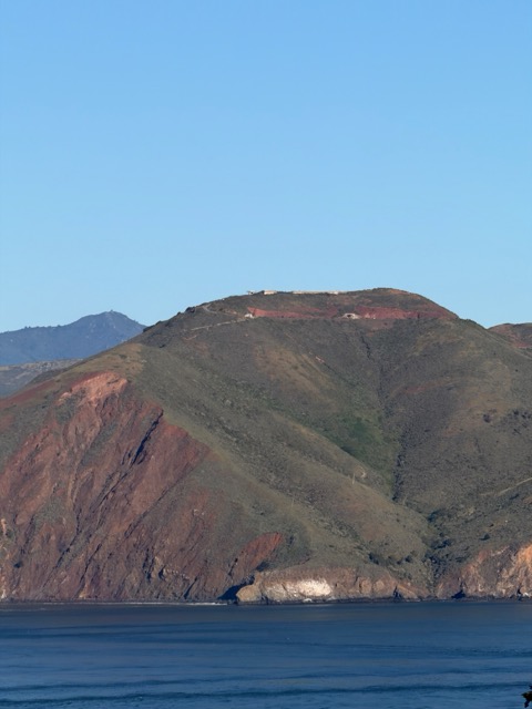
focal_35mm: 200
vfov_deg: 9.9
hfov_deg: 7.4
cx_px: 266
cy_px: 354
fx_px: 4098
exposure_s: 1/908
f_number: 2.8
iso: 16
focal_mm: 16.89
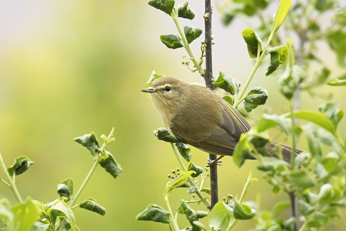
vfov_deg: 2.3
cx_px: 173
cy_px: 116
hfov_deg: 3.4
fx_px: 5766
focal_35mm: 600
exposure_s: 1/320
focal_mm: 600
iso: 1000
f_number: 7.1
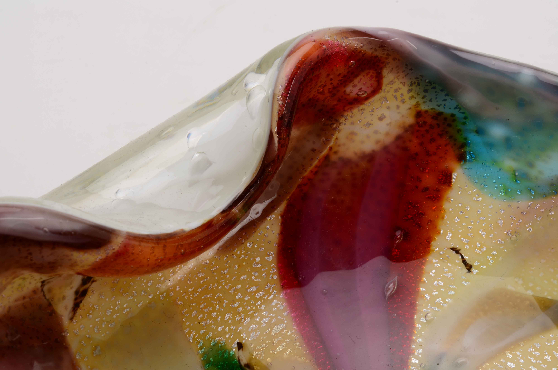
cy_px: 185
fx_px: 1276
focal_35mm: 82
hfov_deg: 24.7
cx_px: 279
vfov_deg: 16.5
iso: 100
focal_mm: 55
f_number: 29
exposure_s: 1/160
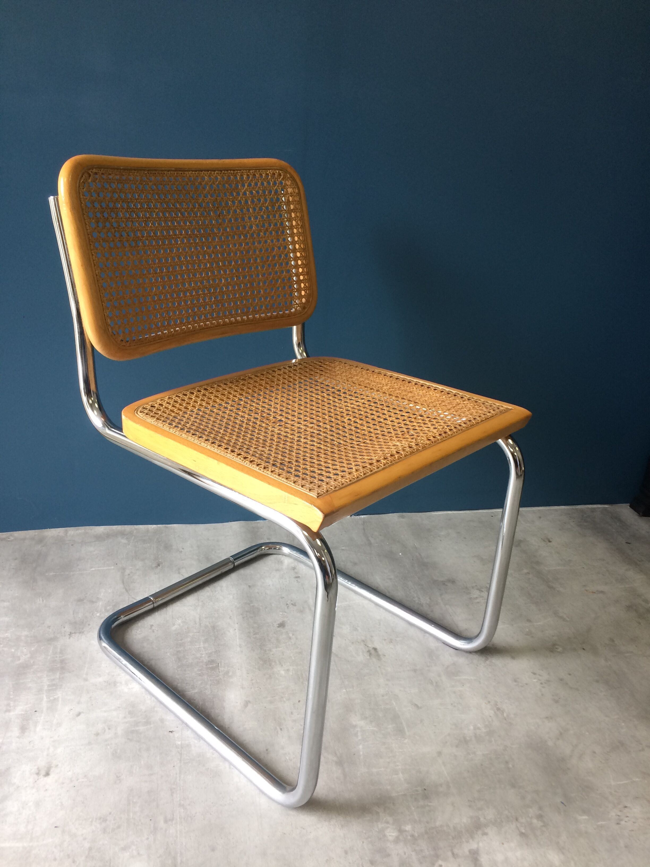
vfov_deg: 61.7
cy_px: 434
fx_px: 726
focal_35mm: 29
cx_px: 325
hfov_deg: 48.2
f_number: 2.2
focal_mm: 4.15
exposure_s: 1/33
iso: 32
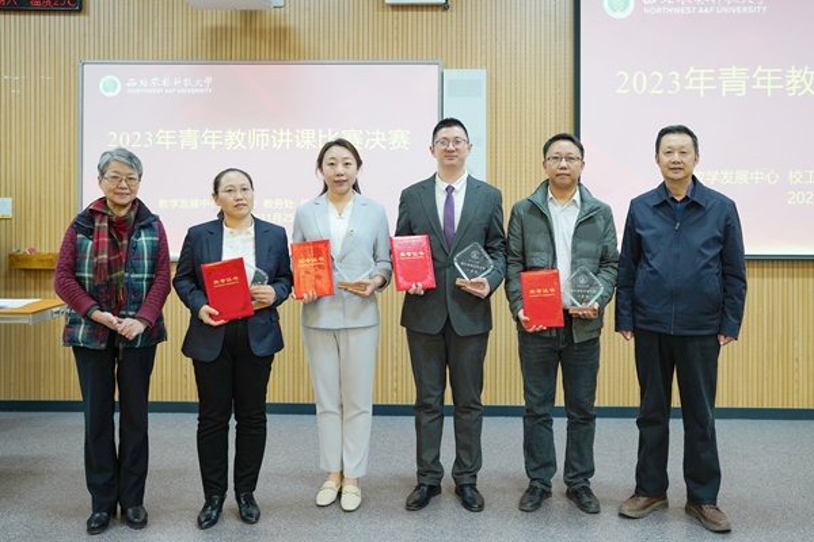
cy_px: 271
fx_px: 791
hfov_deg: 54.4
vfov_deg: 37.9
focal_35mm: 35
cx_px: 407
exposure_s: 1/125
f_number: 2
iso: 500
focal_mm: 35
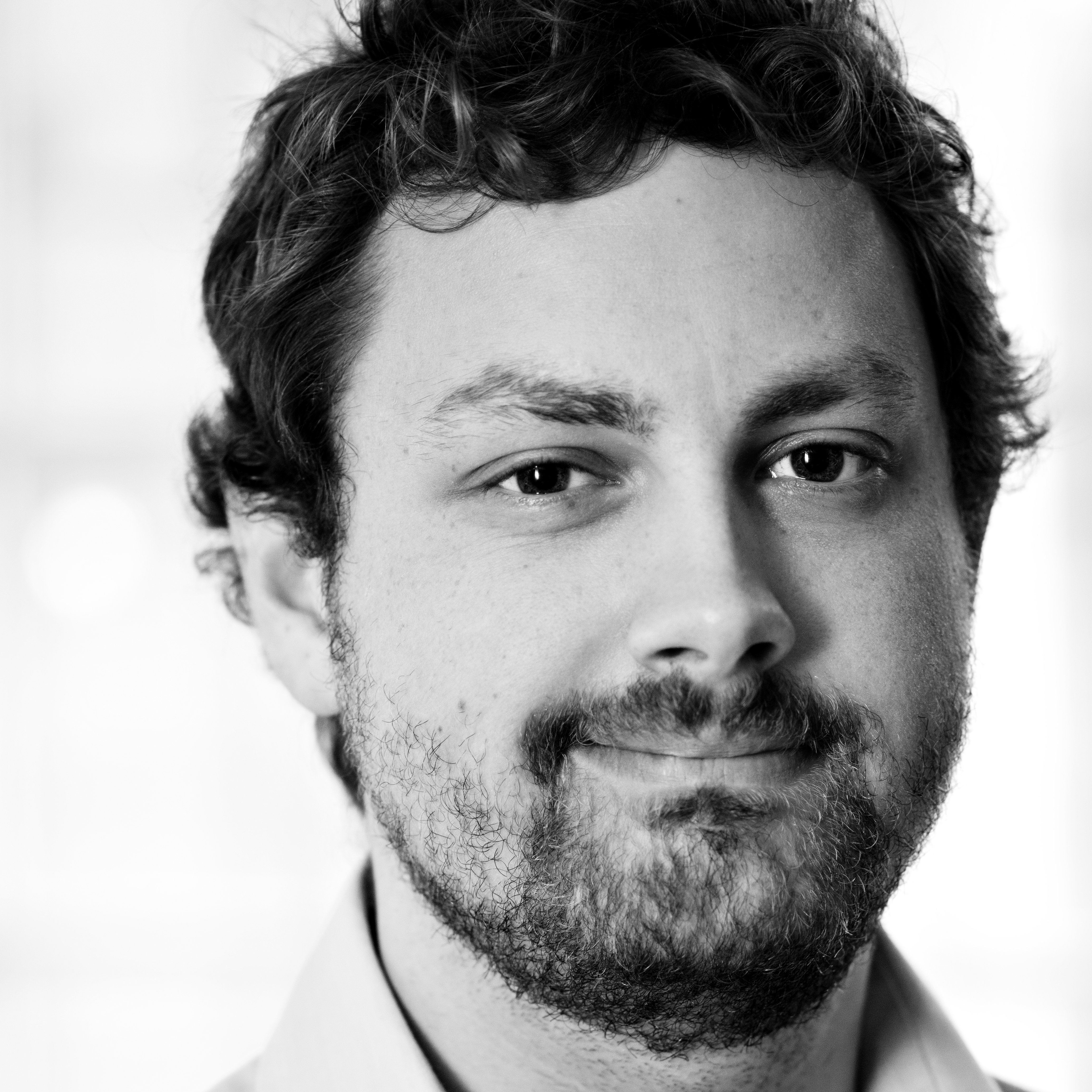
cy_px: 788
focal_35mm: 158
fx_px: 5639
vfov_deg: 11.0
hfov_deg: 11.1
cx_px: 568
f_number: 3.5
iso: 400
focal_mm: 105
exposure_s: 1/60
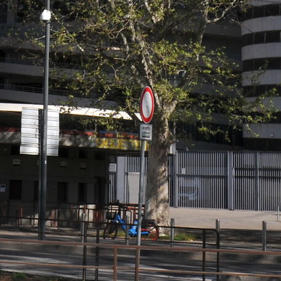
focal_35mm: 107
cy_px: -166
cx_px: -10
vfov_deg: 14.9
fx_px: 983
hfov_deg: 15.9
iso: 200
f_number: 14
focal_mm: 16
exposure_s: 1/200
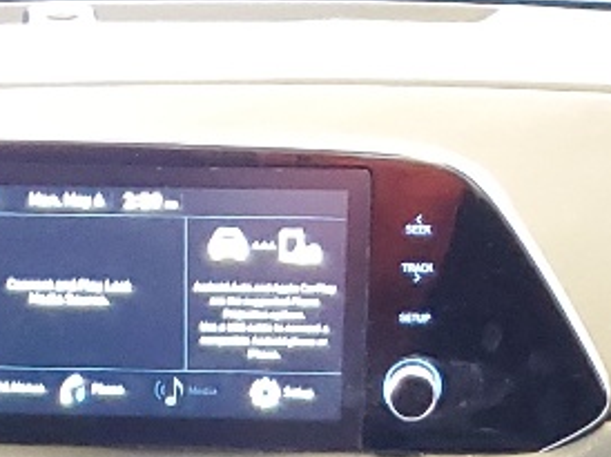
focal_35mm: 152
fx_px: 2681
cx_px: 145
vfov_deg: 8.5
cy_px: 1257
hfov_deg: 13.0
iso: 316
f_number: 1.5
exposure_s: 1/17
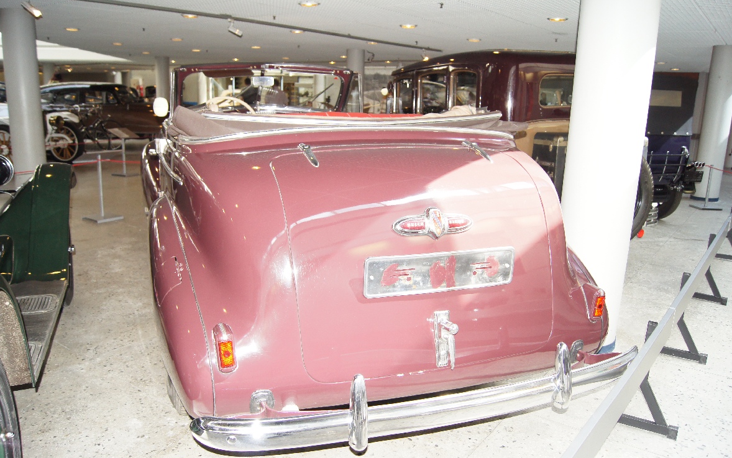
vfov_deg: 44.5
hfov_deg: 66.5
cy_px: 242
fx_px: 559
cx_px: 363
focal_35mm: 28
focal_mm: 18
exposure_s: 1/160
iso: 400
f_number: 3.5
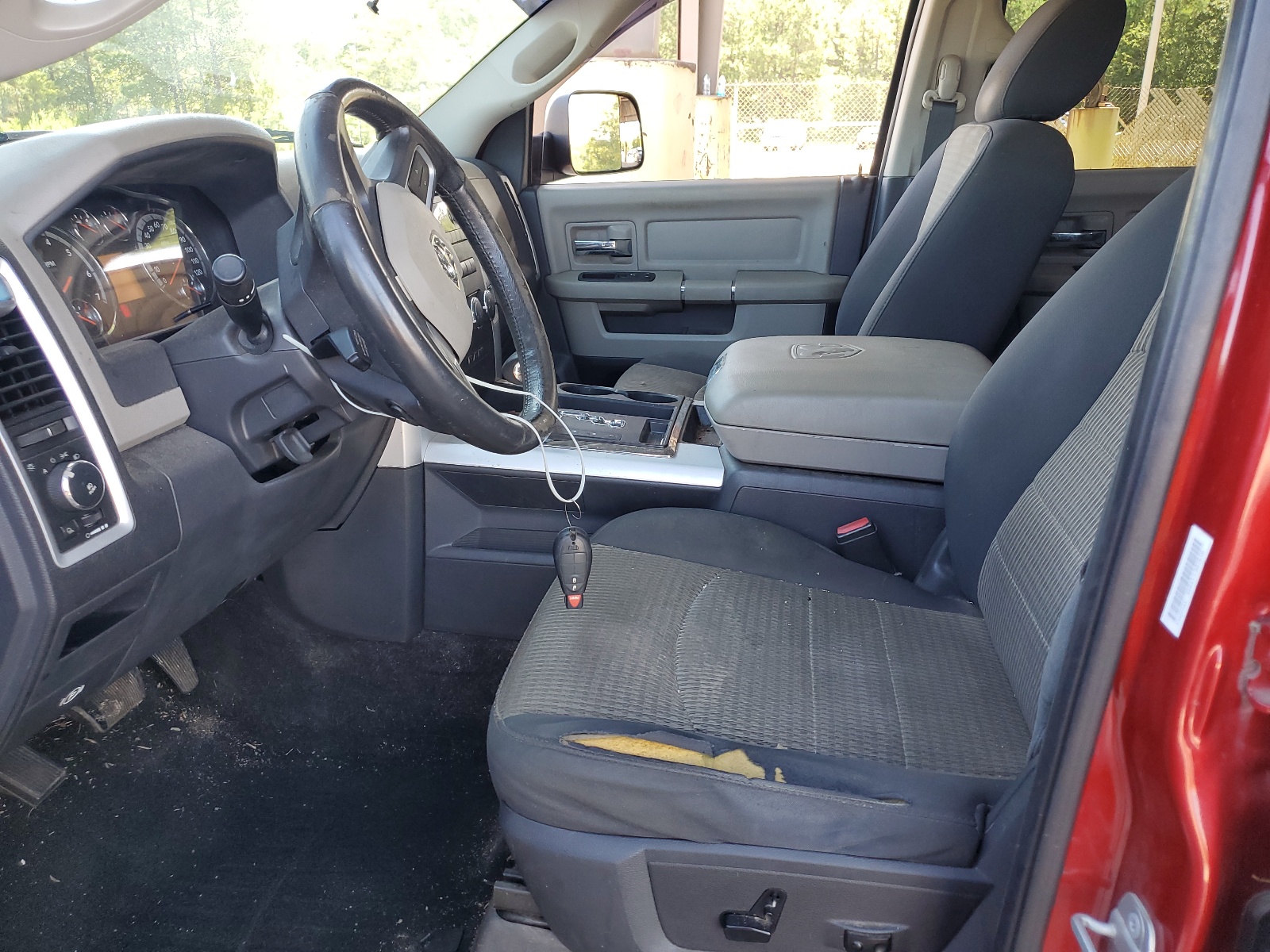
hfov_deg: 67.3
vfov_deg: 53.1
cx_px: 635
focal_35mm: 26
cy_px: 476
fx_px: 954
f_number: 1.5
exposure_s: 1/120
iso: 60
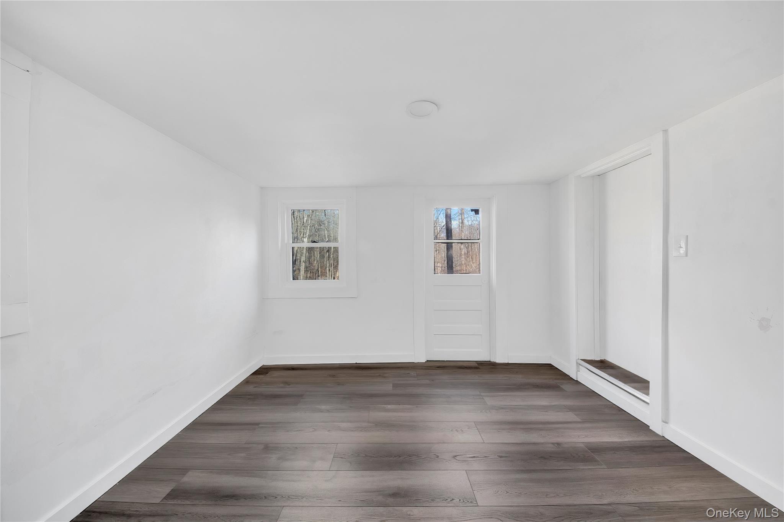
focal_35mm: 12
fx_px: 261
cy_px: 261
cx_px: 392
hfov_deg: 112.6
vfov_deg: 90.0
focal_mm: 8
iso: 100
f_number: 8
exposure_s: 1/5
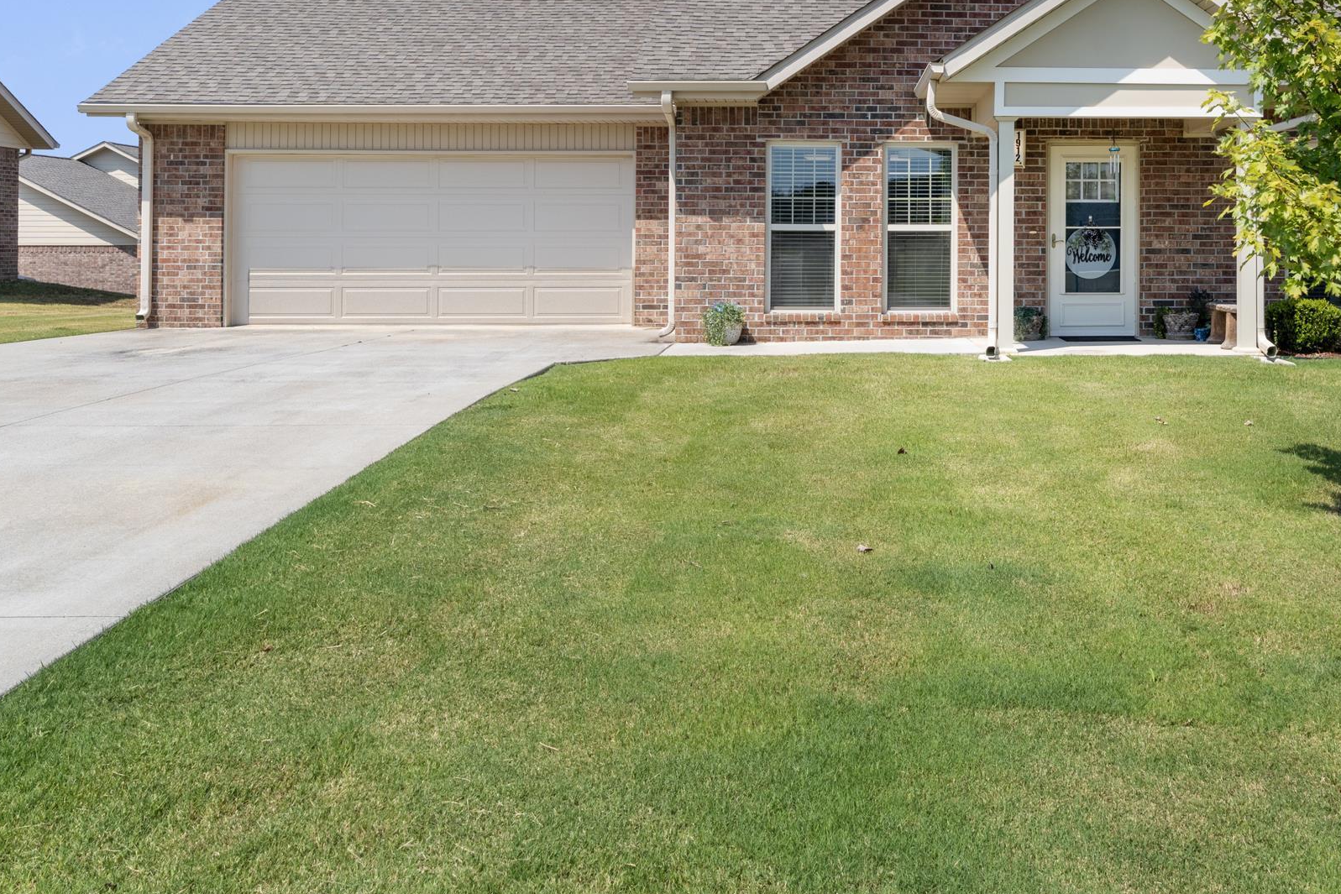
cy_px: 213
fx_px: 1347
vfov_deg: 35.8
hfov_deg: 52.3
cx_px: 852
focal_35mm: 36
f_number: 9
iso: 200
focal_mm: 15.4
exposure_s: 1/125
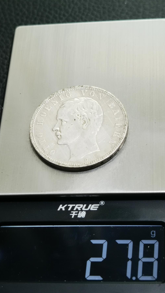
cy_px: 146
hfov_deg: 17.5
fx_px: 537
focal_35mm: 69
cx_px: 86
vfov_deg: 30.6
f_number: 1.9
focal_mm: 6.67
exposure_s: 1/100
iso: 125
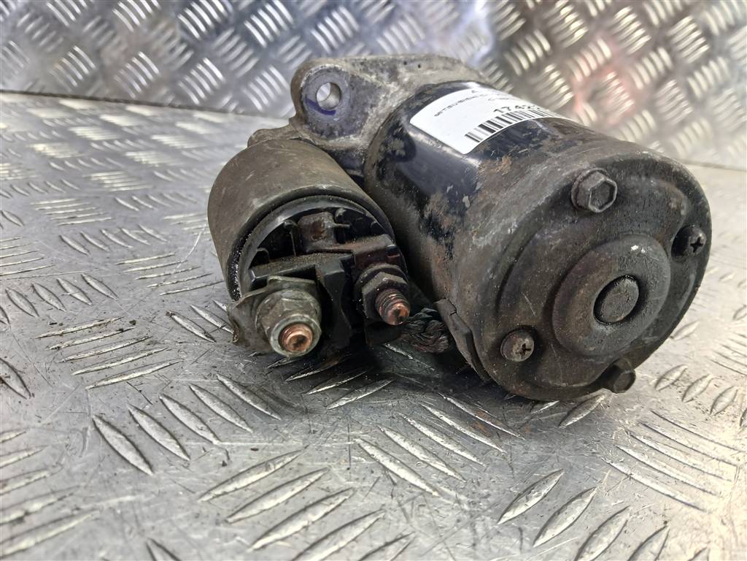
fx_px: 561
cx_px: 374
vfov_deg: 53.1
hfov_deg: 67.3
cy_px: 280
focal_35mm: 26
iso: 80
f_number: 1.8
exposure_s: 1/50
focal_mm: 3.98
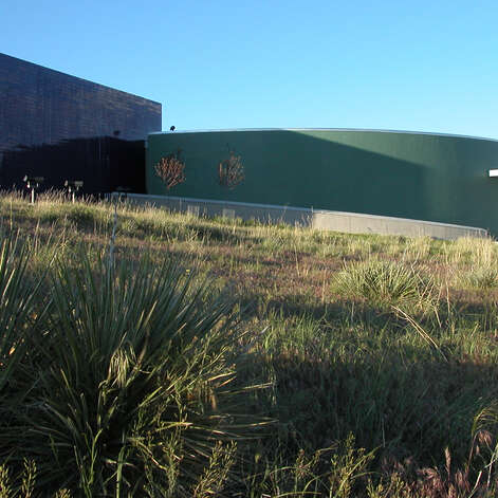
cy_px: 202
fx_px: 798
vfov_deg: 34.6
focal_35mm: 49
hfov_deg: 34.6
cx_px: 279
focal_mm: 8.9
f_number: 5
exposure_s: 1/209
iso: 100
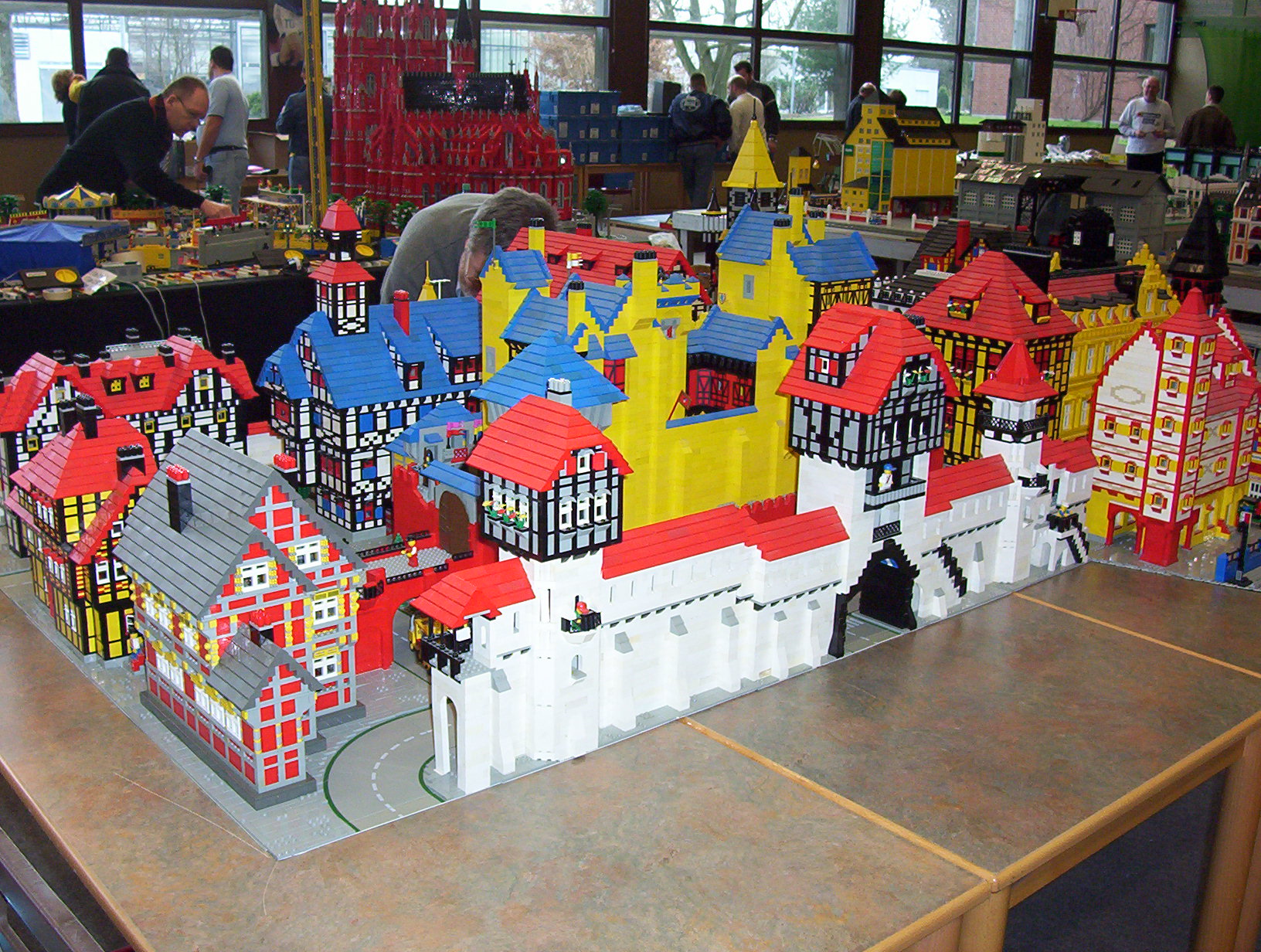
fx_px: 1570
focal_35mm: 43
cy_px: 476
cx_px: 630
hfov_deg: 43.8
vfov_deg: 33.7
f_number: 2.73
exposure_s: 1/60
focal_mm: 5.77
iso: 140
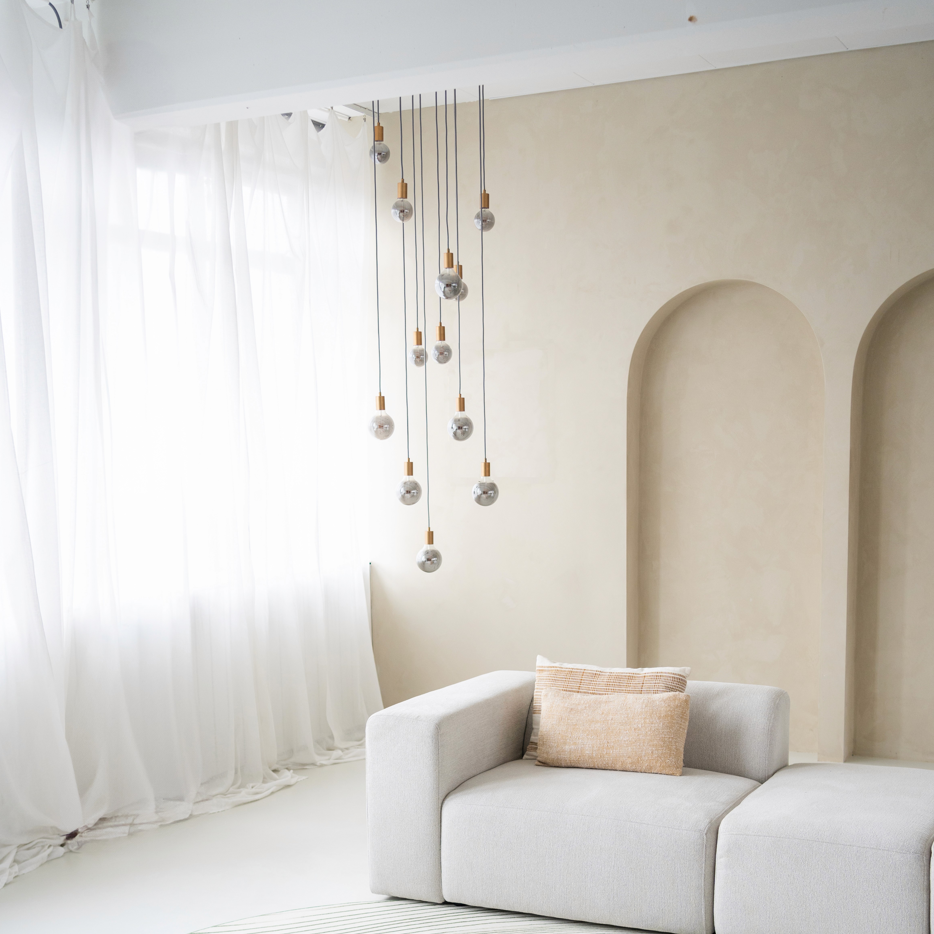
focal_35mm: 45
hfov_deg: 37.6
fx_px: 1374
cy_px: 671
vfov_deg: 36.9
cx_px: 466
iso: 1000
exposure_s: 1/125
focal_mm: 35
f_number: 2.8
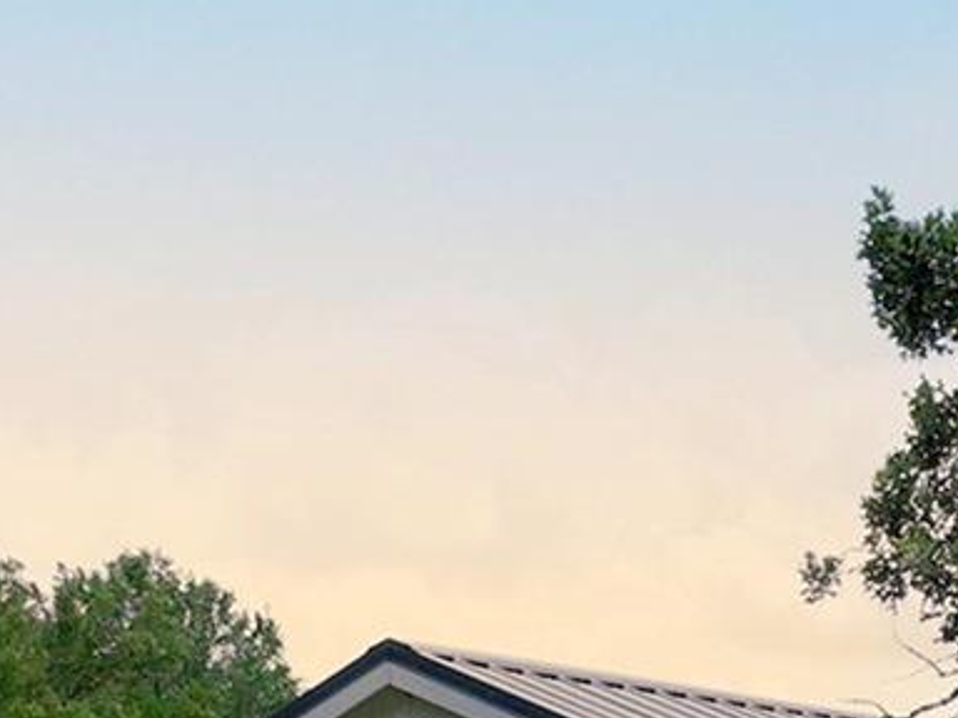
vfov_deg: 11.2
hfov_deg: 15.3
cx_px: 711
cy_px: 1015
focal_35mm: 128
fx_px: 3542
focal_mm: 12.29
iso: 160
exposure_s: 1/3200
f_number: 2.8
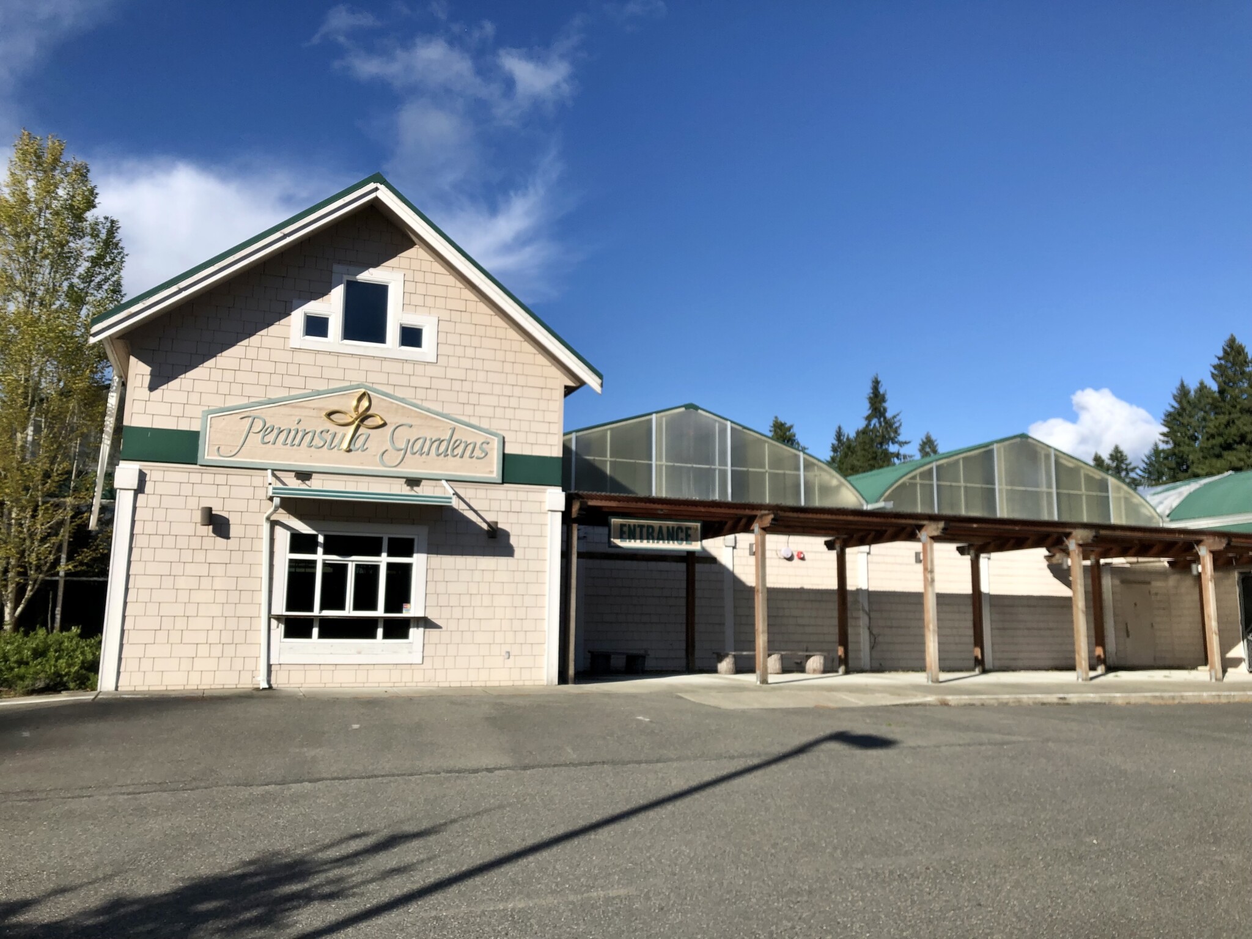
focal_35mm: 28
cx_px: 626
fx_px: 1013
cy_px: 470
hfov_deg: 63.4
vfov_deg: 49.7
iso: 20
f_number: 1.8
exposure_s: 1/2558
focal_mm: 3.99
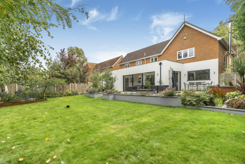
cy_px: 82
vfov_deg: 73.8
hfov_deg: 96.7
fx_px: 109
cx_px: 122
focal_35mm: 16
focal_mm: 16
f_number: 7.1
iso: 800
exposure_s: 1/400
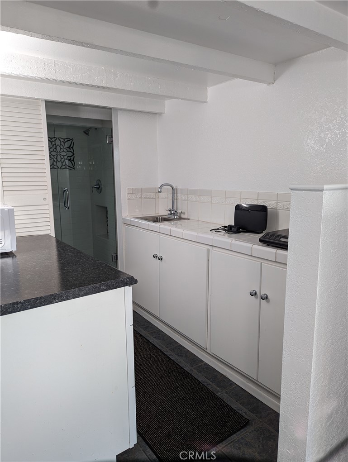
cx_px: 174
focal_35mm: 24
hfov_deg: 56.9
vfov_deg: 71.5
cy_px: 231
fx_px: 321
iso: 66
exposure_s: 1/24
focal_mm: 6.81
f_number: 1.85
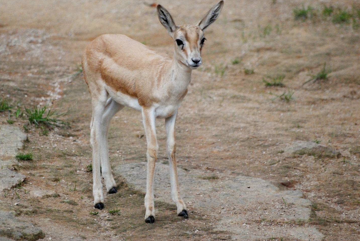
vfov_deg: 3.4
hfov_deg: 5.1
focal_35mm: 404
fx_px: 4044
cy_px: 107
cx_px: 165
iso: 1600
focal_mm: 240
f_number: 5.3
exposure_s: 1/1600
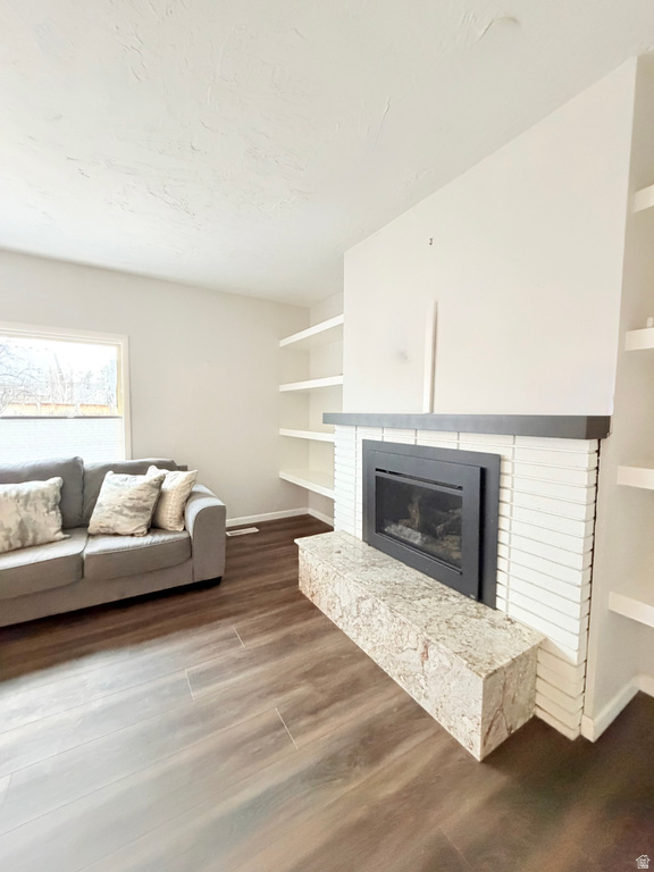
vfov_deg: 102.1
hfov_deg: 85.7
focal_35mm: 14
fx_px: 353
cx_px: 327
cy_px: 436
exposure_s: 1/60
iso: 800
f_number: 2.2
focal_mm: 2.22
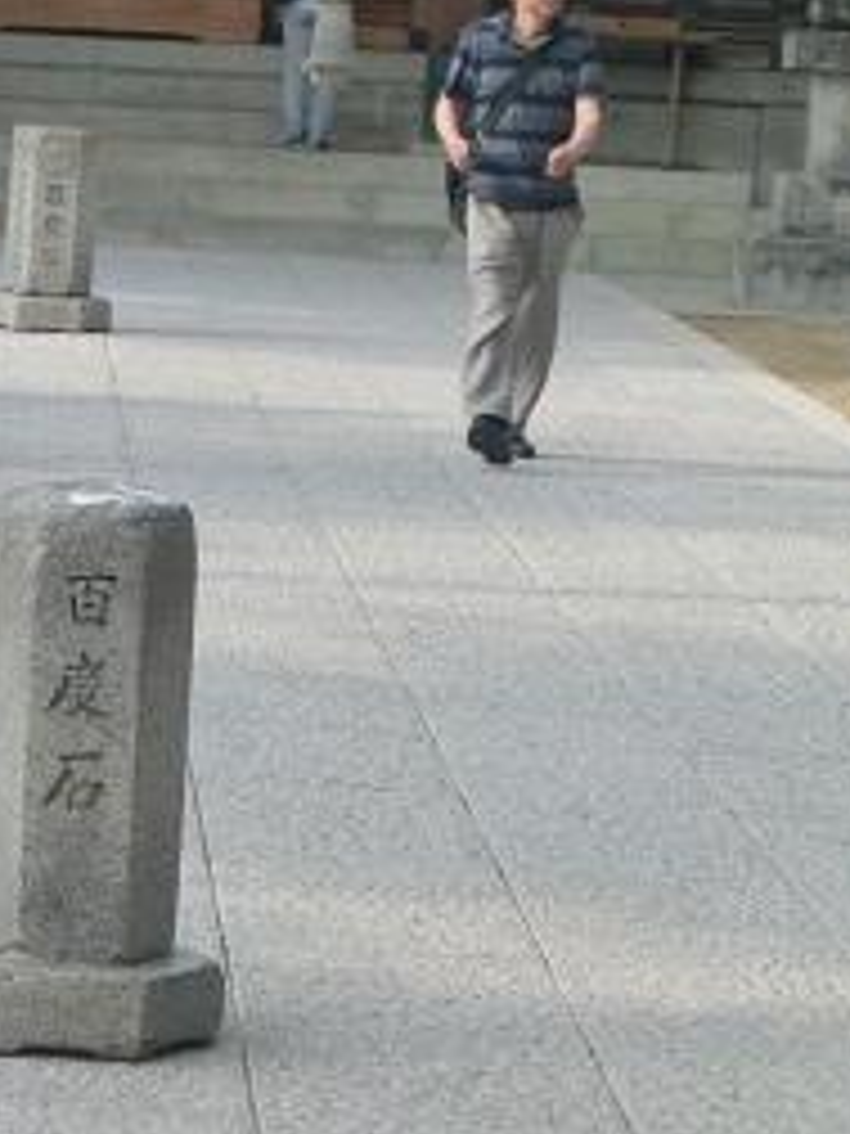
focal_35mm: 172
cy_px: 716
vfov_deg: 11.5
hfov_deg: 8.6
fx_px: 5631
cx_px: 110
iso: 100
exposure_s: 1/125
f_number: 4.6
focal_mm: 13.9
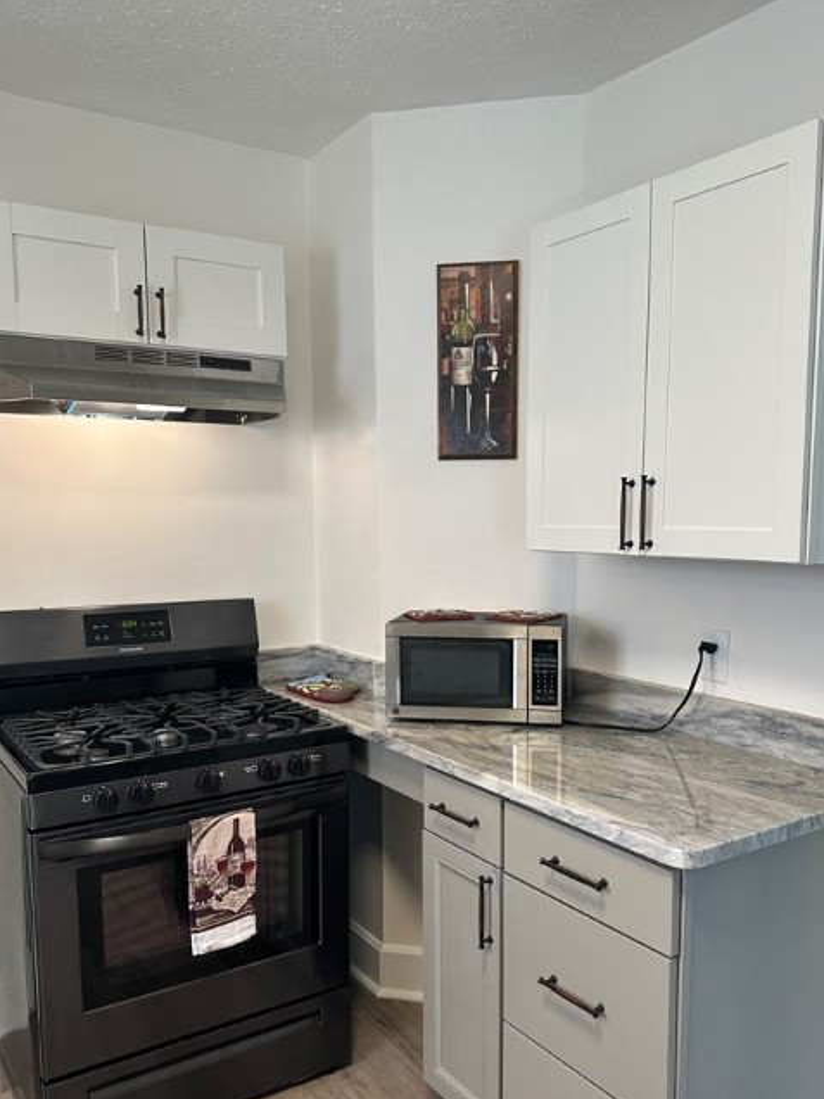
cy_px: 607
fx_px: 920
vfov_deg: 61.5
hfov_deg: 48.2
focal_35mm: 29
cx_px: 441
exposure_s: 1/120
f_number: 1.78
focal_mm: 6.86
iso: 160
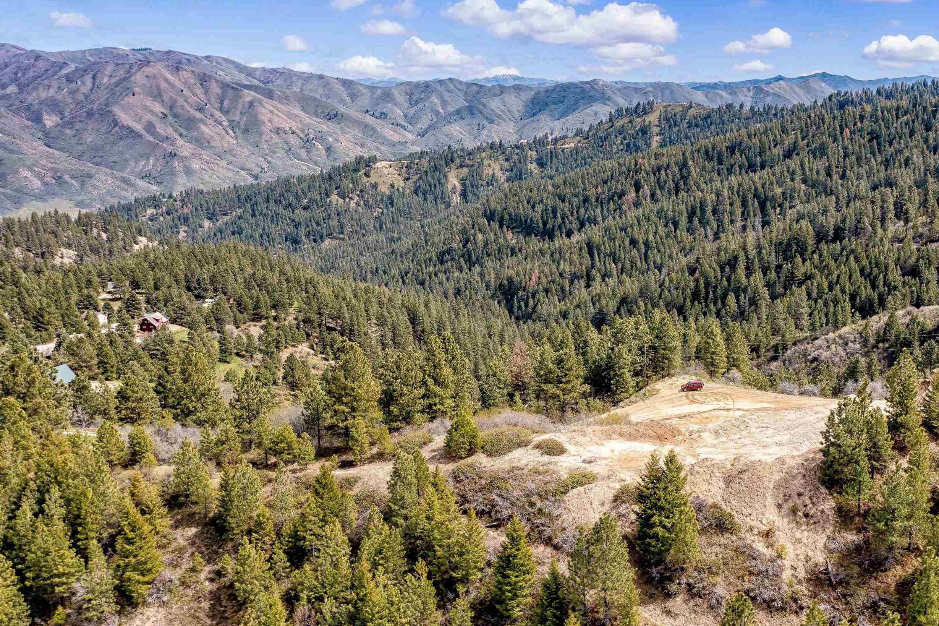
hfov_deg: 53.9
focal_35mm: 35
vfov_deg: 37.8
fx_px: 913
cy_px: 276
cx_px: 583
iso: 100
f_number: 4.5
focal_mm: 10.26
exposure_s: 1/640
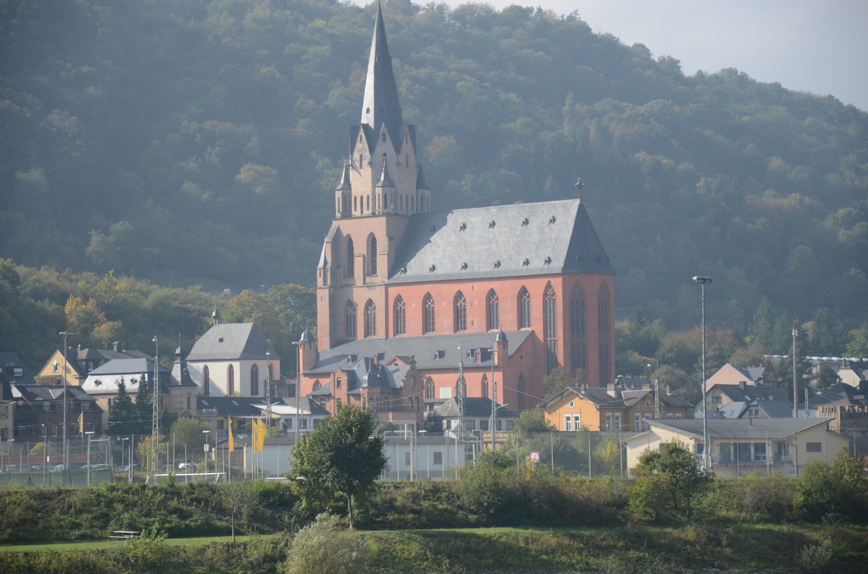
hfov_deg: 13.1
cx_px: 434
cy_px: 287
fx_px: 3789
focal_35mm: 158
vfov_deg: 8.7
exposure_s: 1/500
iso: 200
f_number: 5.6
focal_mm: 105
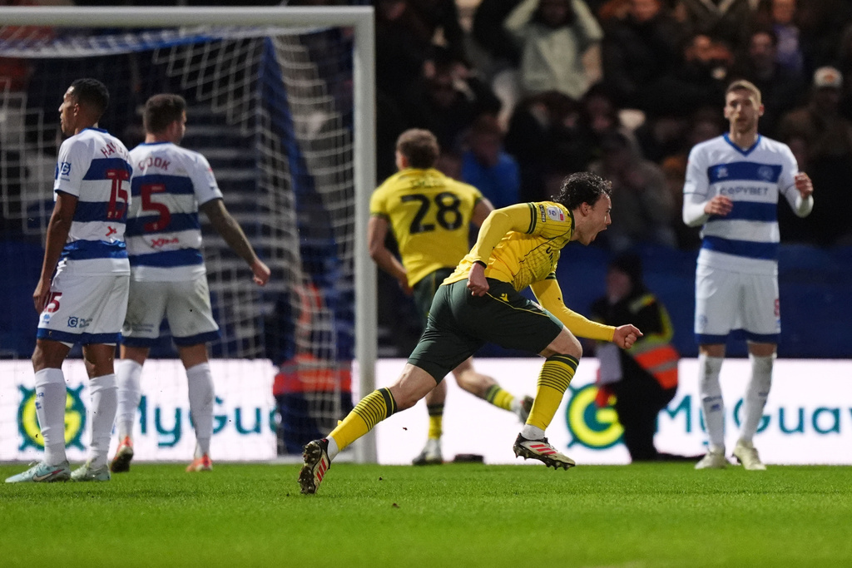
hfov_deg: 5.2
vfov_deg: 3.4
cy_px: 284
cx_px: 426
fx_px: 9467
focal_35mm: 400
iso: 5000
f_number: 2.8
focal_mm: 400
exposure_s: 1/1600
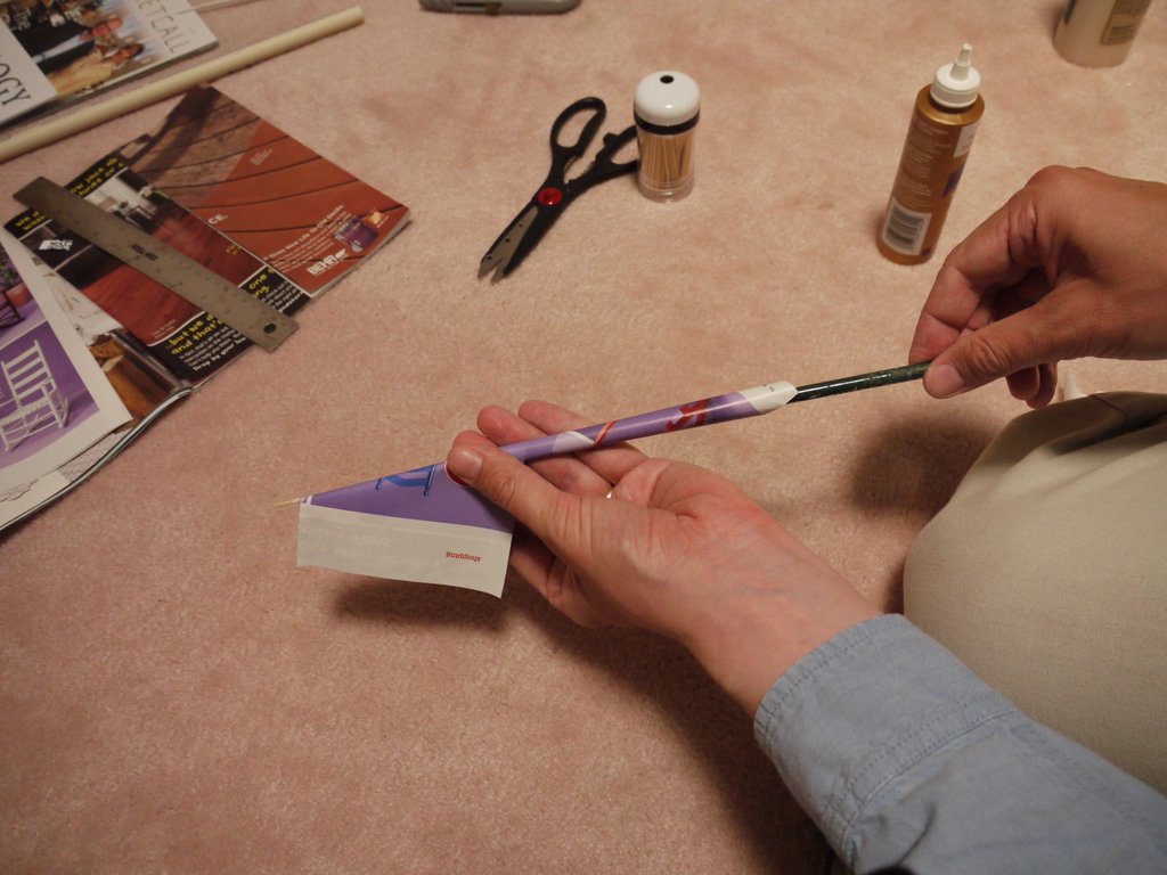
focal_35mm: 28
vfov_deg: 49.7
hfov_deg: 63.4
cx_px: 584
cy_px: 438
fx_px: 944
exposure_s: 1/125
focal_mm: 14
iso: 800
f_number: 4
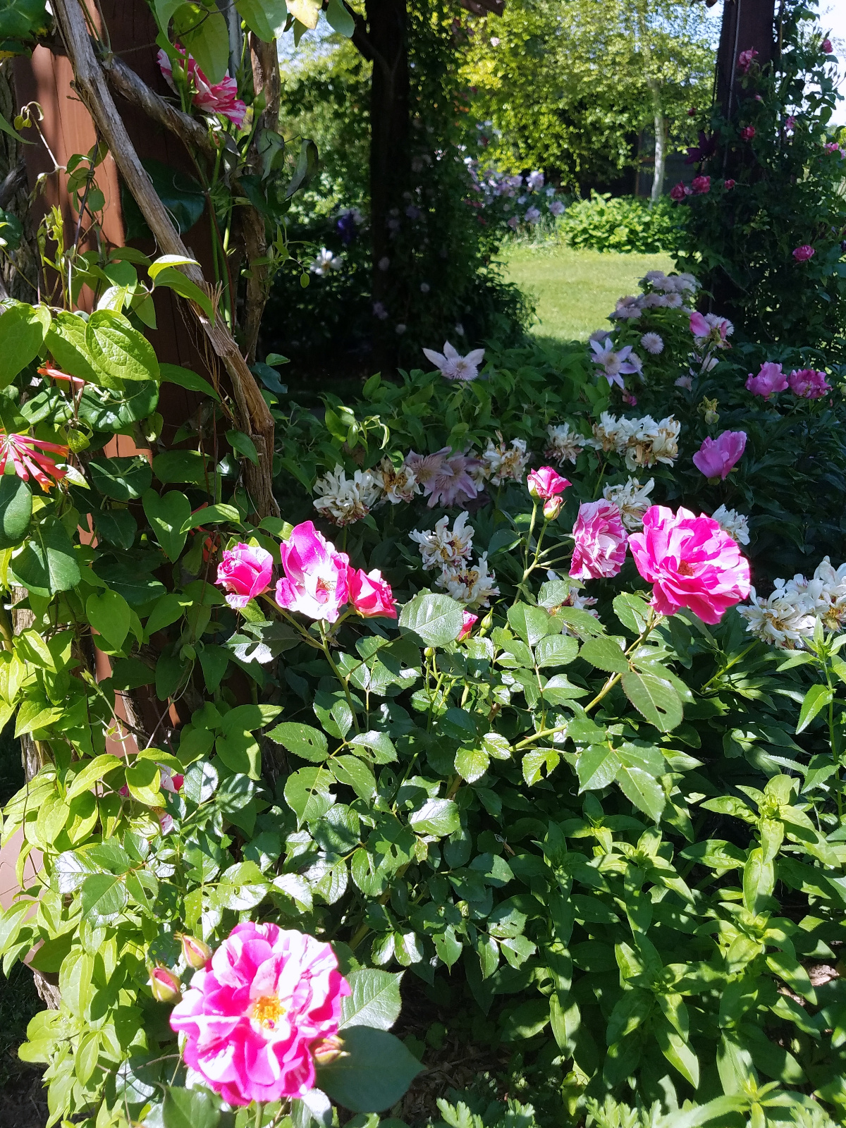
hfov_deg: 53.1
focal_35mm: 26
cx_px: 423
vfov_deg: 67.3
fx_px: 847
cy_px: 564
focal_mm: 4.2
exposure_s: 1/954
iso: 50
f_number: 1.7
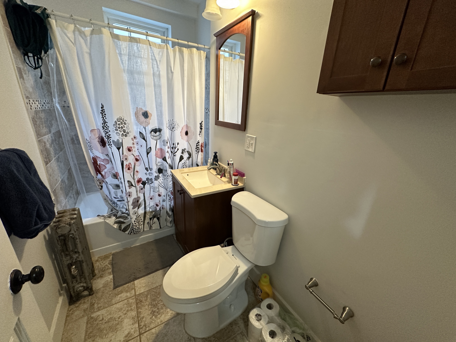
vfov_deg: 85.7
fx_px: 184
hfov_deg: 102.1
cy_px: 171
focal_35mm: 14
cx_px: 228
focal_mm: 2.22
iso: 320
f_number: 2.2
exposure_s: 1/60
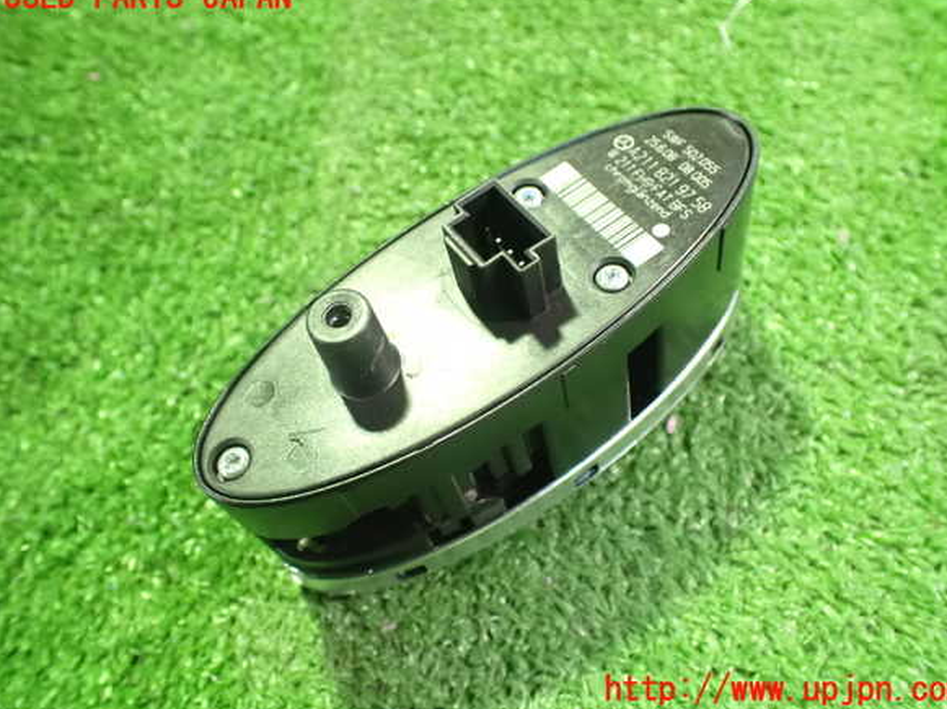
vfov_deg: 45.4
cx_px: 484
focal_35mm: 31
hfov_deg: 58.4
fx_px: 848
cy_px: 344
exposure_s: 1/30
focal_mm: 5.4
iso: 1600
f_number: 2.3
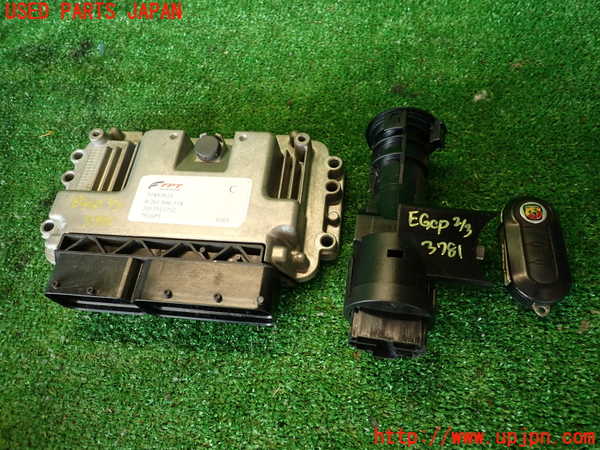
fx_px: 433
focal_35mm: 25
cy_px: 225
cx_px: 300
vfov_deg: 54.9
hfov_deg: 69.4
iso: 200
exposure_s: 1/60
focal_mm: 4.5
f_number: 2
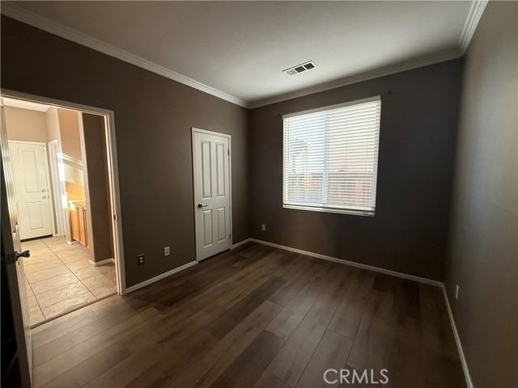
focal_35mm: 14
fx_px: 209
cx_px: 259
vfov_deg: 85.7
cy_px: 194
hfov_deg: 102.1
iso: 320
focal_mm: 2.22
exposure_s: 1/60
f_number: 2.2
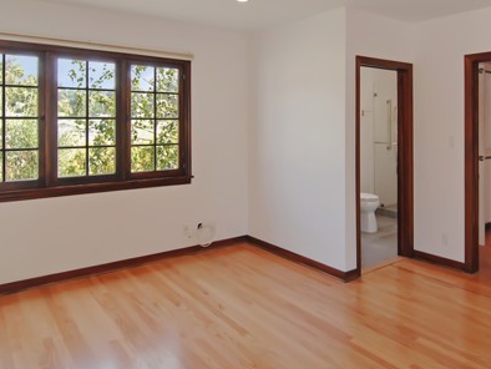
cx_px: 284
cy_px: 167
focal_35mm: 26
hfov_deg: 67.3
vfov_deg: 53.4
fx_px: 366
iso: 125
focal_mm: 11
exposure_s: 1/30
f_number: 5.6
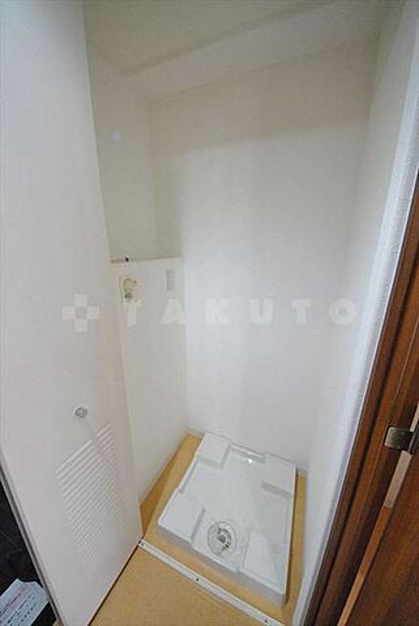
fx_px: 209
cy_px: 313
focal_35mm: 12
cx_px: 210
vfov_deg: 112.6
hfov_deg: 90.1
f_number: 4.5
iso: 1400
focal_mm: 8
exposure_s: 1/30
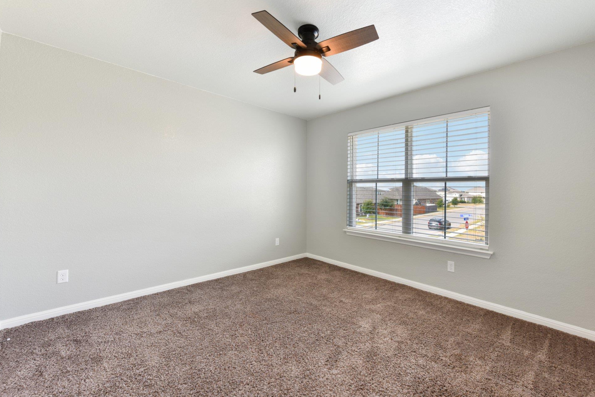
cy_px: 191
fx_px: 248
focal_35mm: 15
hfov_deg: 100.3
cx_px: 311
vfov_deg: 77.3
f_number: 8
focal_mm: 14
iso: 100
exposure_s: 1/15
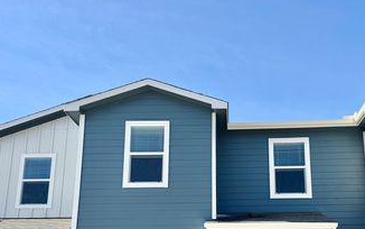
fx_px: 388
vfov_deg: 31.5
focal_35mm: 39
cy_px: 198
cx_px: 213
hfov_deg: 50.2
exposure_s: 1/3597
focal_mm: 6.76
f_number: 1.78
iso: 80
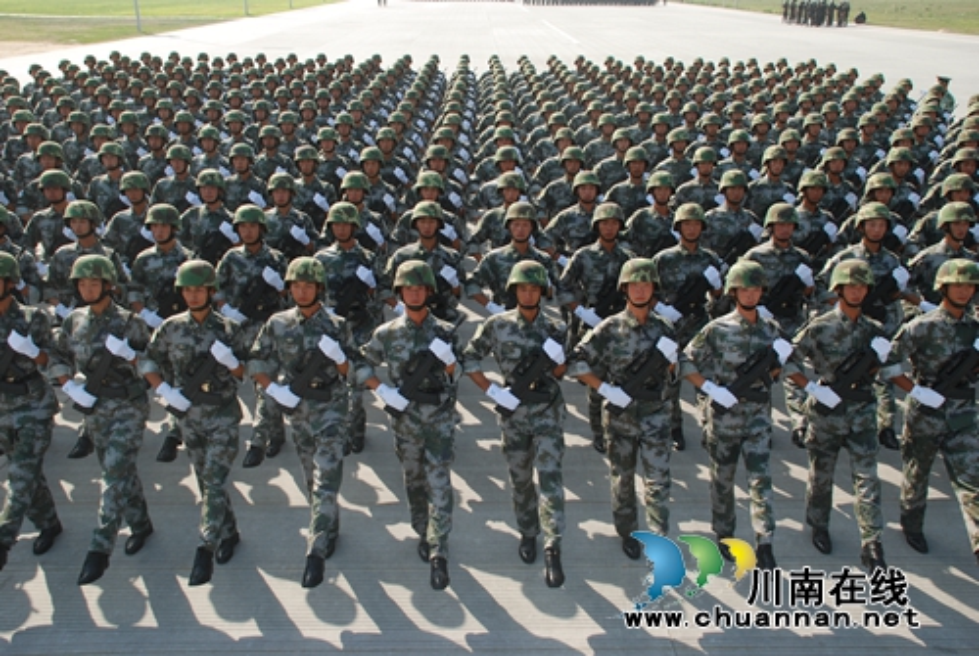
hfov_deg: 57.2
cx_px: 490
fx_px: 899
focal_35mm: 33
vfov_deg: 40.1
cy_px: 328
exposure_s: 1/125
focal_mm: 22
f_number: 5.6
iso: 100
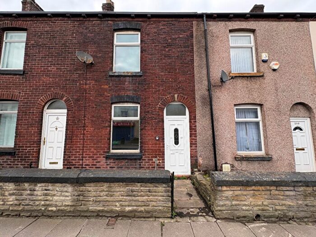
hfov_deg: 102.1
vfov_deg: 85.7
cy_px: 118
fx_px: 128
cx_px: 158
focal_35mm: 14
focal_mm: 2.22
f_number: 2.2
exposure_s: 1/266
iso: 40
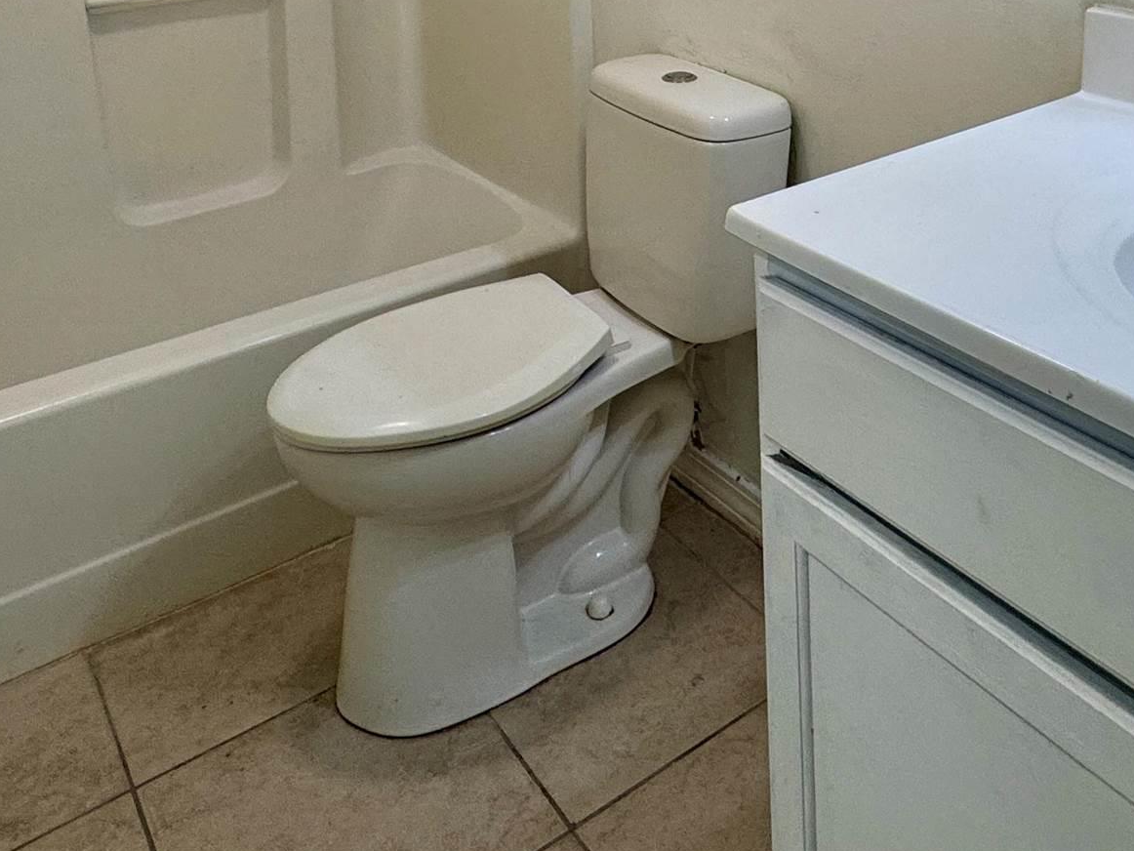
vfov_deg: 31.0
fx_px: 1212
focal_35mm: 37
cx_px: 725
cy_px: -229
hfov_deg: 49.5
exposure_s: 1/120
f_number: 2.2
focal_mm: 2.22
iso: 125
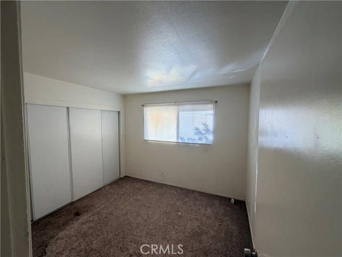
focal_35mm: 14
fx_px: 138
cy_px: 128
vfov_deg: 85.7
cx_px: 171
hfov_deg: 102.1
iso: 160
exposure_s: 1/121
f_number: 2.2
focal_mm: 2.22
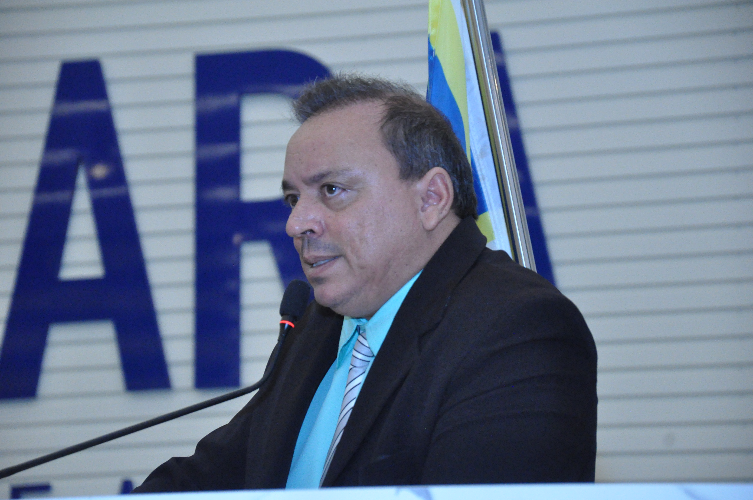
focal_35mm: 158
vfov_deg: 8.7
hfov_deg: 13.1
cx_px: 376
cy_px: 250
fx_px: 3290
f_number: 5.6
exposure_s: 1/160
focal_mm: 105
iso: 3200
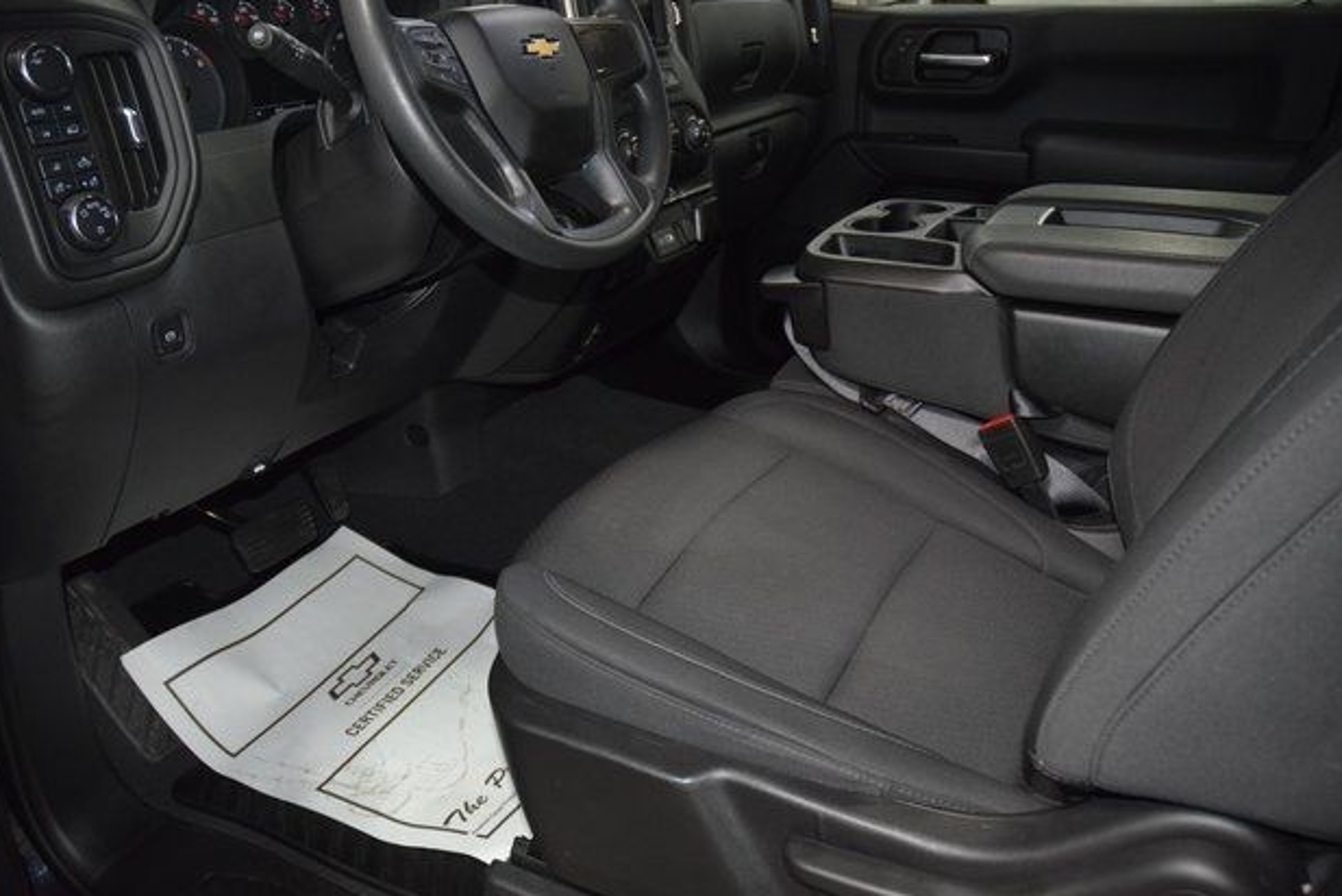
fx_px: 1044
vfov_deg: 46.4
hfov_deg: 65.4
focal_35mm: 28
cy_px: 460
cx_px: 666
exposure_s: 1/125
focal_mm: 18
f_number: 3.5
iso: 2200
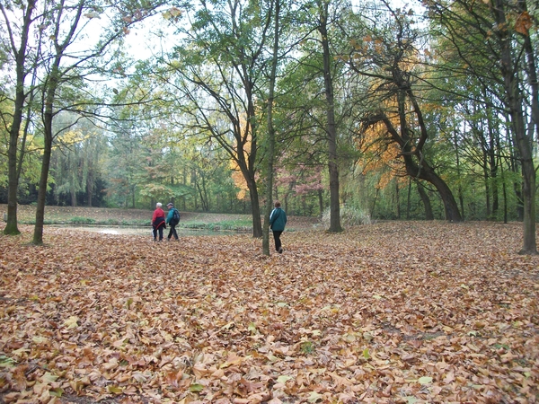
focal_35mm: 32
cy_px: 202
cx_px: 270
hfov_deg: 56.8
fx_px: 498
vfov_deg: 44.2
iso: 120
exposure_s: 1/60
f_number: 2.9
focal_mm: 5.7
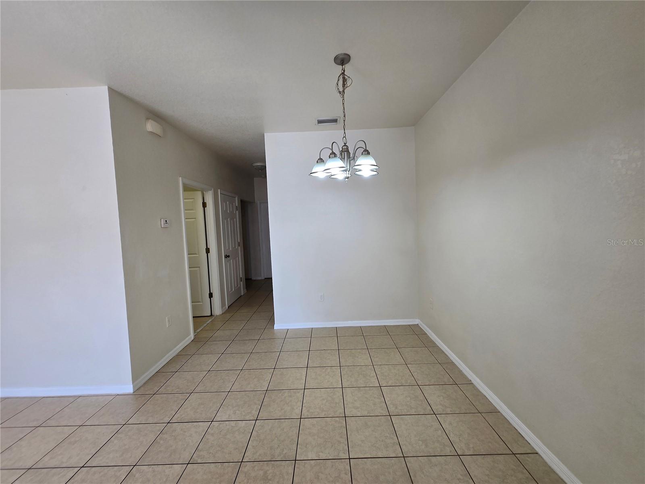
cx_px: 322
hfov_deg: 106.2
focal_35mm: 13
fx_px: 242
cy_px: 242
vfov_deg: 89.9
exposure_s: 1/60
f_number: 2.2
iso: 40
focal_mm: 1.7
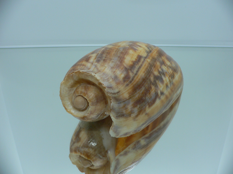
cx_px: 116
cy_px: 87
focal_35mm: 35
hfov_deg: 52.6
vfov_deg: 40.7
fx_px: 236
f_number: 2.8
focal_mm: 4.6
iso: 80
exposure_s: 1/60
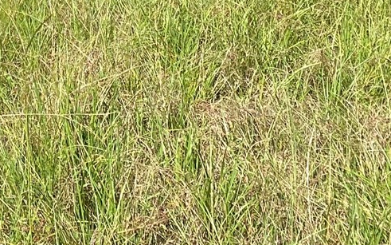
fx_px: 1226
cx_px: -213
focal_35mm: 115
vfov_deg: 9.9
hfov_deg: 16.4
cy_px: -362
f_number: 1.8
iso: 32
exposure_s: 1/1346
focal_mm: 4.25
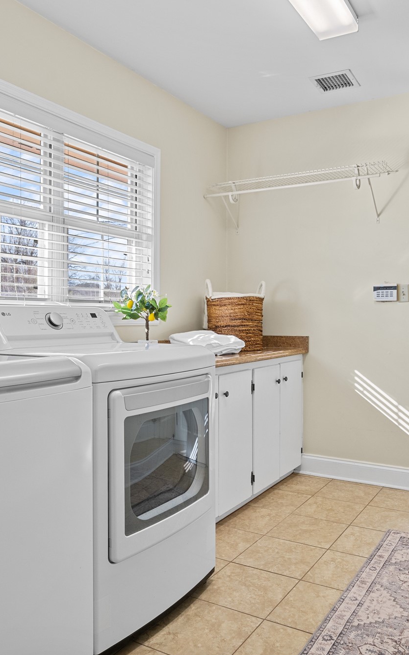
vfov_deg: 66.5
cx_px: 232
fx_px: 499
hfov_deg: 44.4
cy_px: 325
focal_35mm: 28
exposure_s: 1/13
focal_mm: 18
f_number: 11
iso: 640
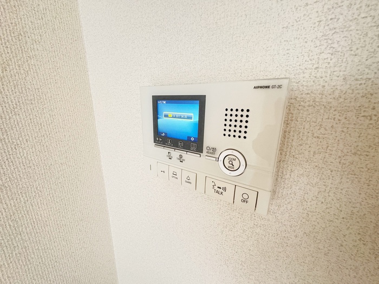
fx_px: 153
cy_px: 142
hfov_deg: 102.1
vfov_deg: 85.7
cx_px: 190
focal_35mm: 14
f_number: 2.2
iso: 640
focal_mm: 2.22
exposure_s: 1/60
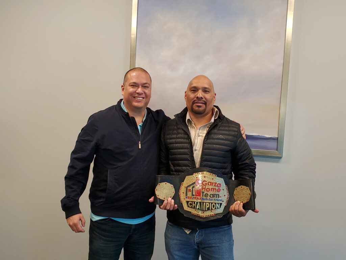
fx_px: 260
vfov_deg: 53.1
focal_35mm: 26
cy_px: 130
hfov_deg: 67.3
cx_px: 173
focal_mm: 4.3
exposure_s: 1/40
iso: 125
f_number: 2.4
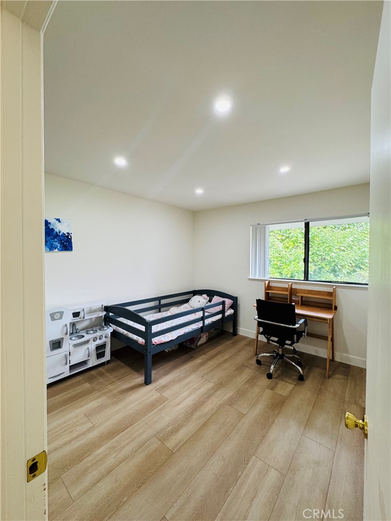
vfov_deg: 102.1
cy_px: 260
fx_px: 211
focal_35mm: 14
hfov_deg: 85.7
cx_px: 196
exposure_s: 1/120
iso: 160
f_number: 2.2
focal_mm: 2.22
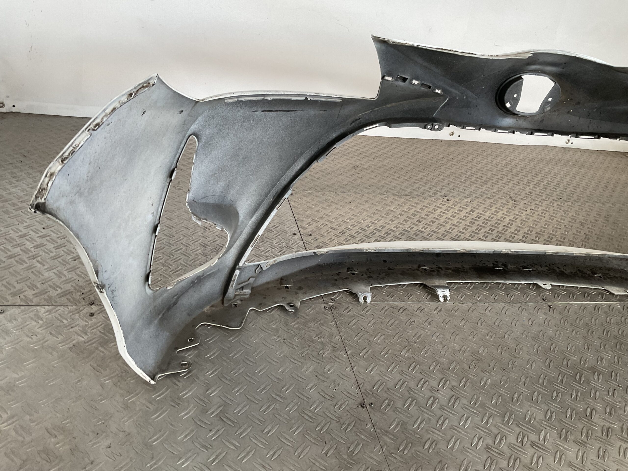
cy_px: 236
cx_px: 314
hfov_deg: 61.7
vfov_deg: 48.2
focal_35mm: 29
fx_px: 526
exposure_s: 1/60
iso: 64
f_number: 1.8
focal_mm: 3
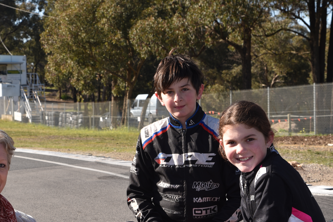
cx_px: 154
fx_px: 814
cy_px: 132
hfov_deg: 23.1
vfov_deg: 15.5
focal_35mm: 88
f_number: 7.1
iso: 100
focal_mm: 46
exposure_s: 1/200
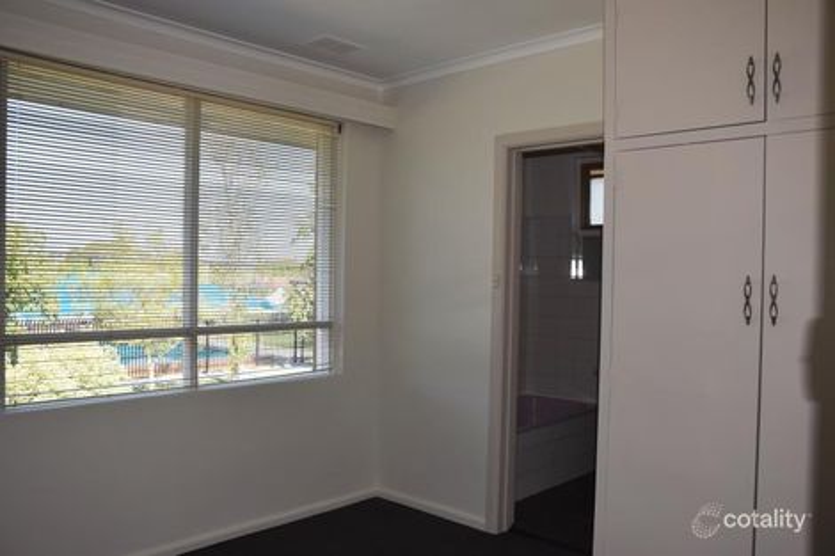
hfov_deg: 61.9
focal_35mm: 30
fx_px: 696
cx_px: 418
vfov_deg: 43.6
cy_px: 278
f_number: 5.6
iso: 100
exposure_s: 1/125
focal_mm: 20
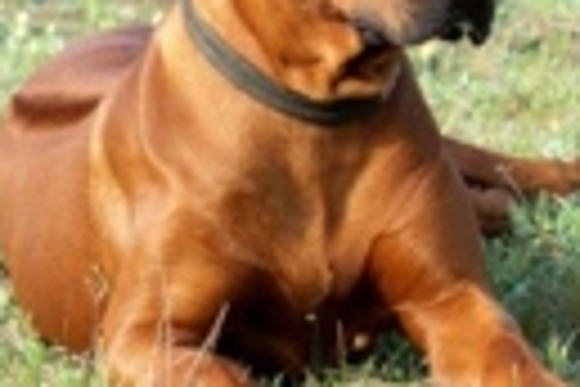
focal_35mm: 463
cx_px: 429
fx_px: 7459
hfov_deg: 4.5
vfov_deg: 3.0
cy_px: -22
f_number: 5
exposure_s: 1/200
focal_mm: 100
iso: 100
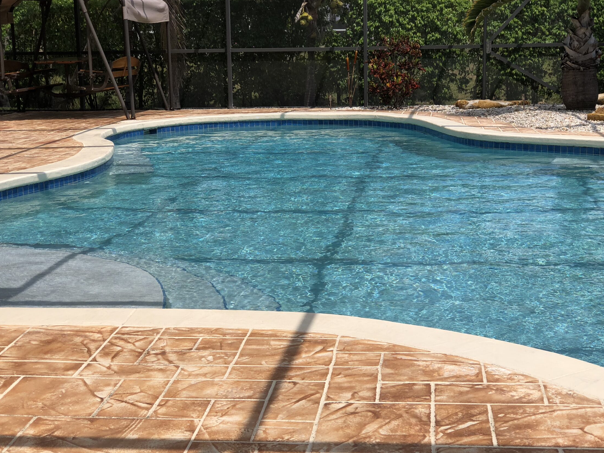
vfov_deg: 22.2
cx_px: 330
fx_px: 1152
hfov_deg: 29.4
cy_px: 259
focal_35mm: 66
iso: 20
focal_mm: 6.6
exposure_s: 1/867
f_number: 2.8
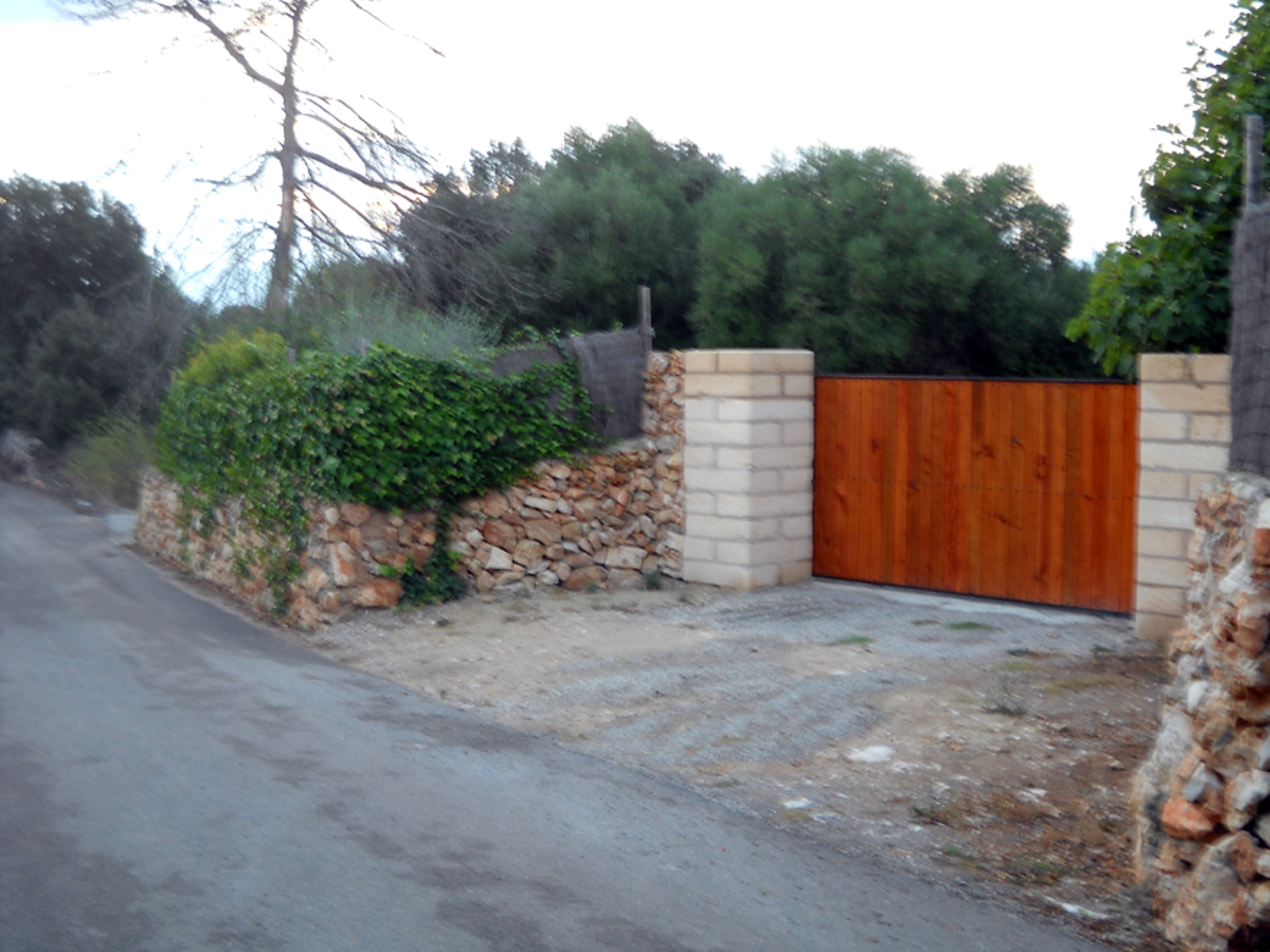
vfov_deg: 29.7
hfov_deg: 38.9
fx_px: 1797
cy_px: 476
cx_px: 642
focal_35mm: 49
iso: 64
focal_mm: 7.88
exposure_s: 1/11
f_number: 3.3
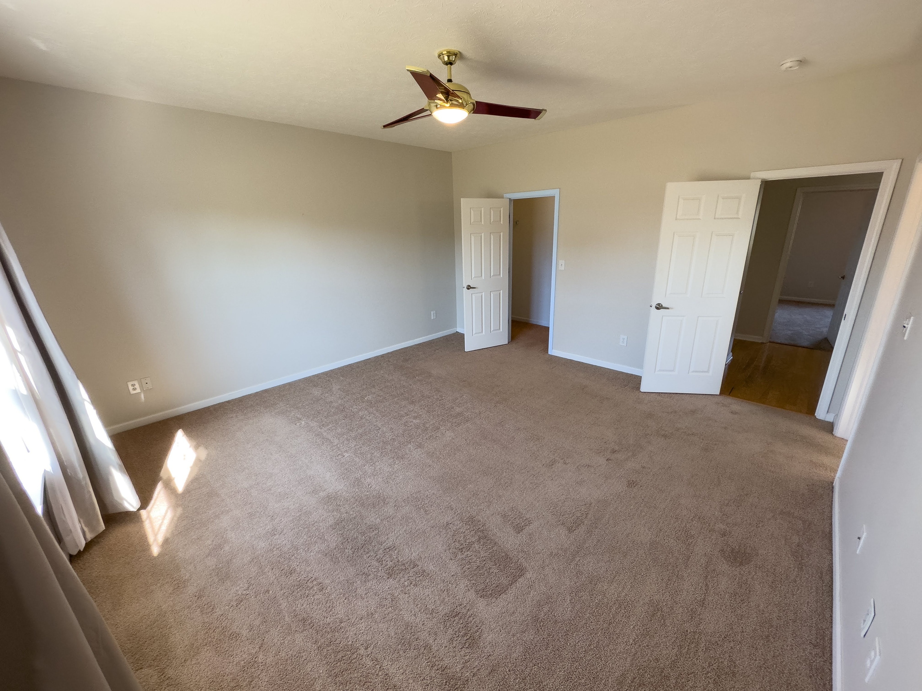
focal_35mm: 14
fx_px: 373
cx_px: 461
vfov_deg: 85.7
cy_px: 346
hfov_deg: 102.1
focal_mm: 2.22
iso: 125
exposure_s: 1/120
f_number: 2.2
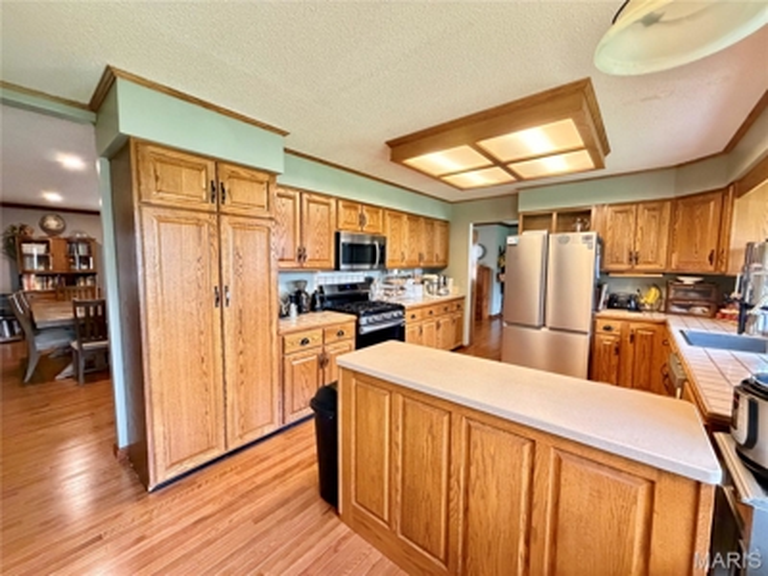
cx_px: 384
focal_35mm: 14
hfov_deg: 102.1
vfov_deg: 85.7
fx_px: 311
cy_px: 288
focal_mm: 2.22
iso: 800
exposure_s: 1/60
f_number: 2.2
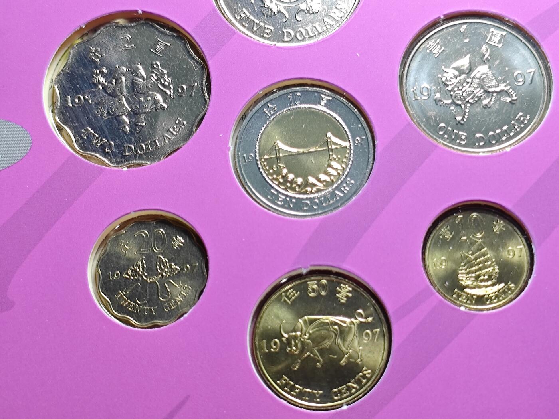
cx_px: 280
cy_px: 210
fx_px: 985
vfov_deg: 24.0
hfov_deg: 31.7
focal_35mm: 61
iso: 250
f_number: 1.6
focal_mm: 5.84
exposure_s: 1/65
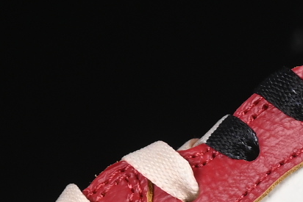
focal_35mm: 507
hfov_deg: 4.1
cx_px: 270
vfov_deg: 2.7
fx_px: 4269
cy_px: 151
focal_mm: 50
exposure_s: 1/80
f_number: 8
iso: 160
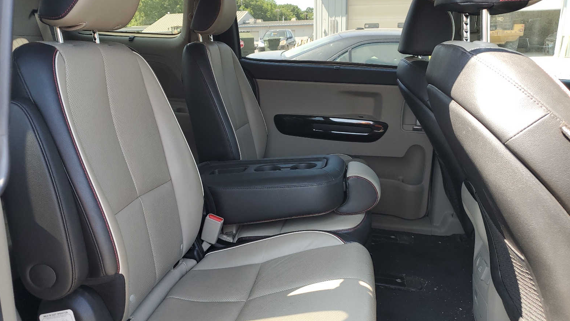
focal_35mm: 29
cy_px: 185
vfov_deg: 40.1
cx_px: 282
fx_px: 438
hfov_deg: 66.1
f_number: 1.5
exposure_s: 1/204
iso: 50
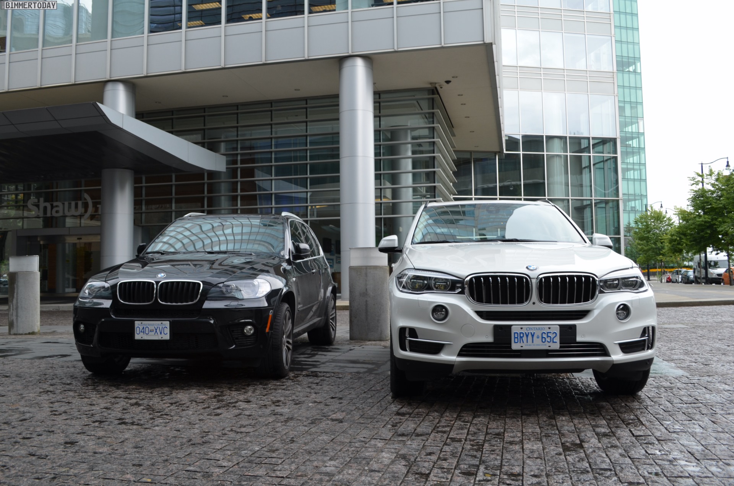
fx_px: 671
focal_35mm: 33
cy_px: 243
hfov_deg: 57.3
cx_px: 367
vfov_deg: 39.8
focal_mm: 22
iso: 200
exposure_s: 1/160
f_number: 6.3
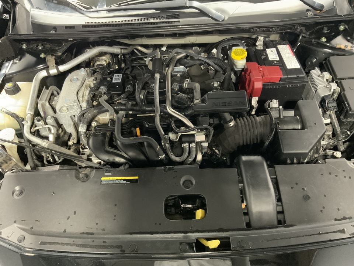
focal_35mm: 29
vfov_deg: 48.2
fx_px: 297
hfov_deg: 61.7
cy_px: 133
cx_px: 177
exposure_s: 1/30
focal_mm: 3
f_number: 1.8
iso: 320
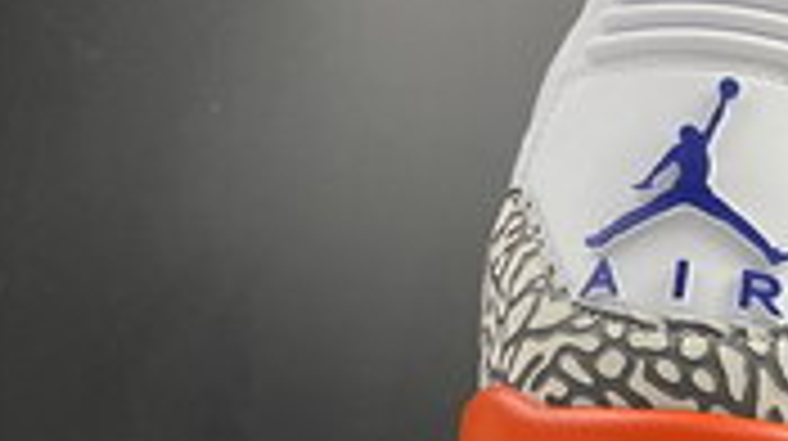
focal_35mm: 81
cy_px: 632
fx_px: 1691
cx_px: 1027
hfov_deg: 23.2
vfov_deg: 14.1
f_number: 1.6
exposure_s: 1/114
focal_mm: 4.2
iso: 125
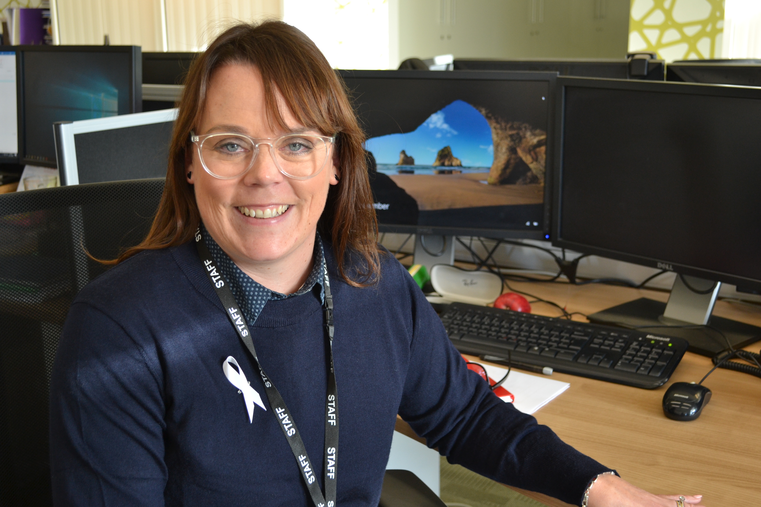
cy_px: 254
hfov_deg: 43.6
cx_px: 380
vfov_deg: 29.9
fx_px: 951
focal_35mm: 45
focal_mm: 30
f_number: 4.5
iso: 400
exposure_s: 1/40
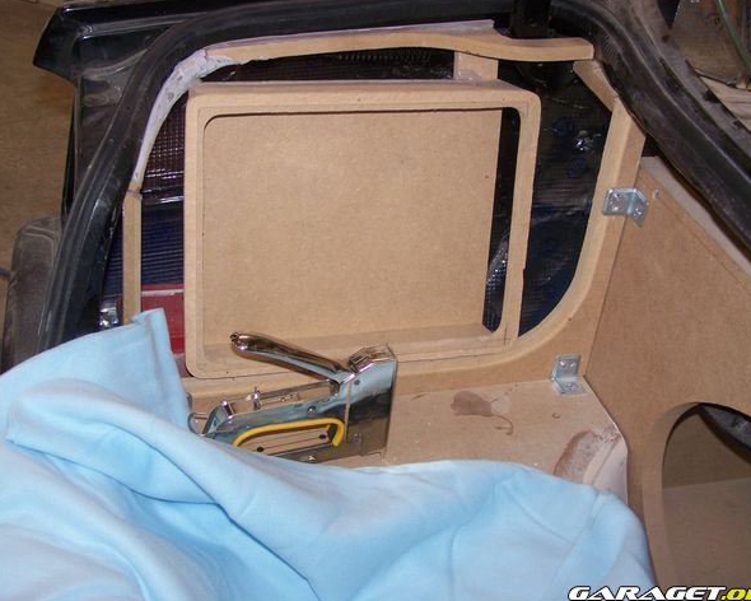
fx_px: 1200
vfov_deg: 28.1
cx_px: 379
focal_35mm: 54
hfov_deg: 34.7
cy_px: 300
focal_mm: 8.5
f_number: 3
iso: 80
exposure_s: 1/60
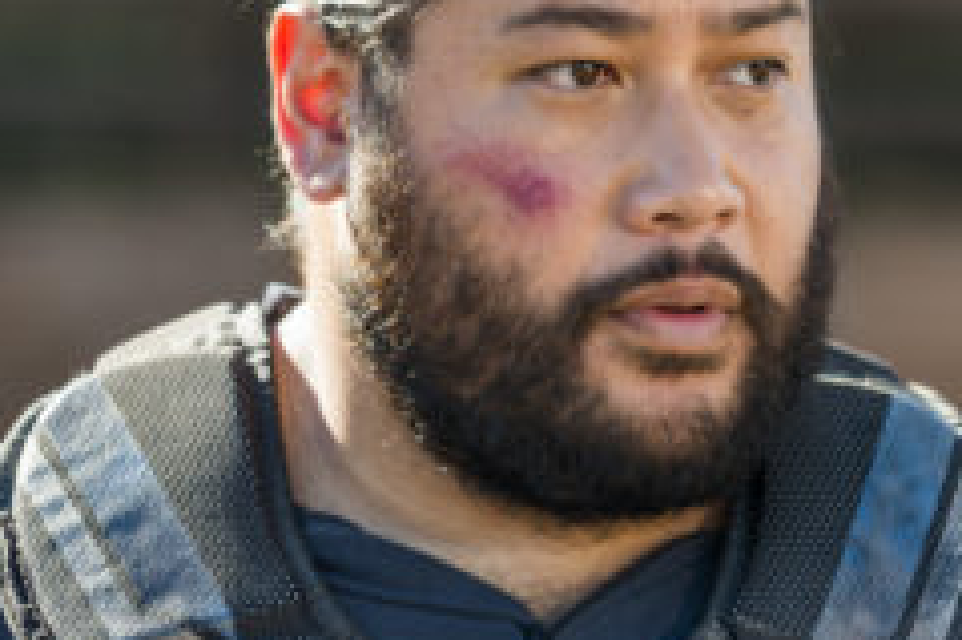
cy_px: 143
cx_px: 543
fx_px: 8945
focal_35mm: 335
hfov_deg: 6.2
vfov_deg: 4.1
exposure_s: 1/400
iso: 200
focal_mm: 200
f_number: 3.5
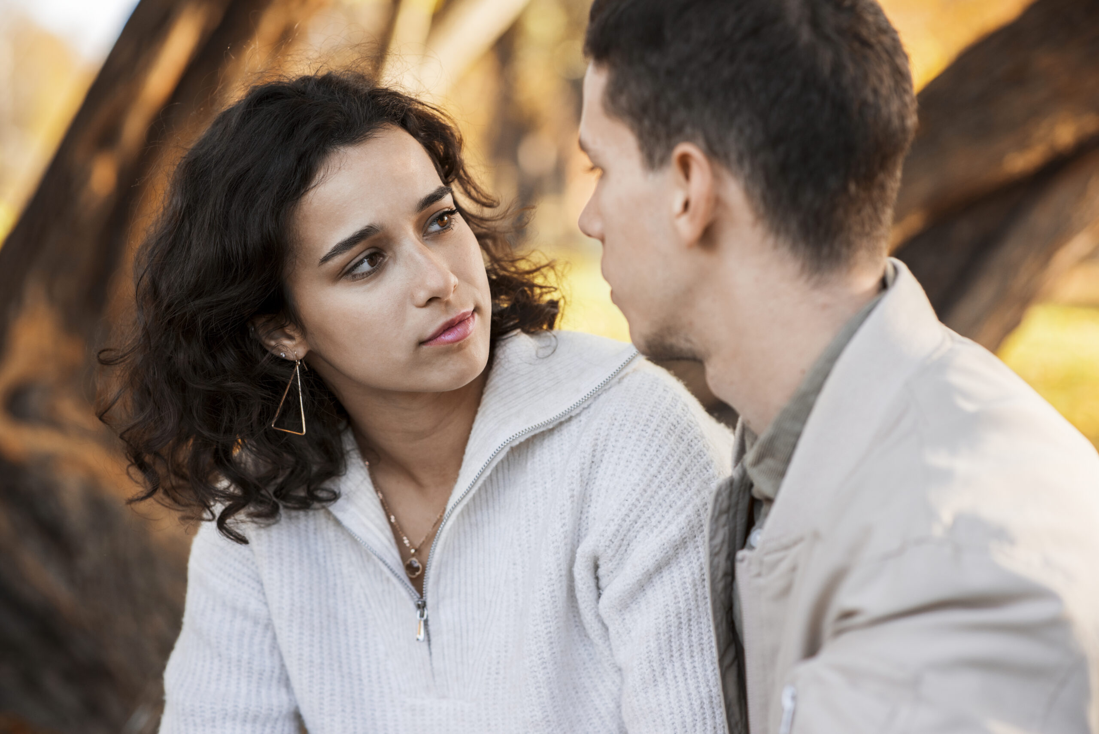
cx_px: 550
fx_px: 2596
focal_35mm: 85
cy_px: 367
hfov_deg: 23.9
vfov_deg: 16.1
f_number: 2.8
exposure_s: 1/500
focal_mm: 85
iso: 200
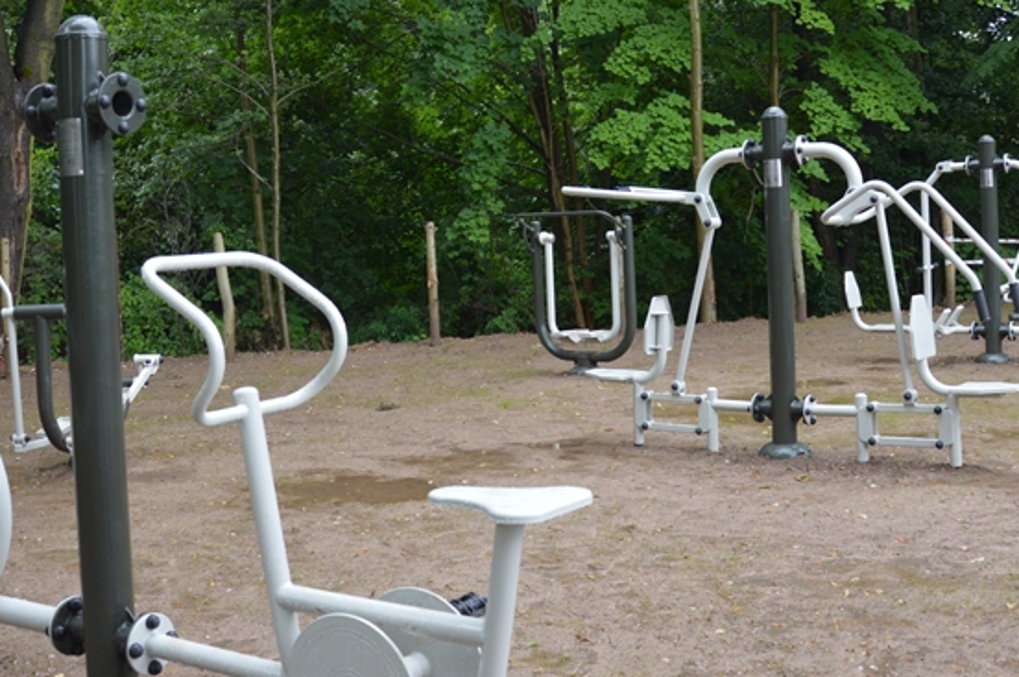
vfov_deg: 30.3
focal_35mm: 44
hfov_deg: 44.5
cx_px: 476
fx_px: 1244
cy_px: 238
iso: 400
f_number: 3.5
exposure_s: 1/125
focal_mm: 18
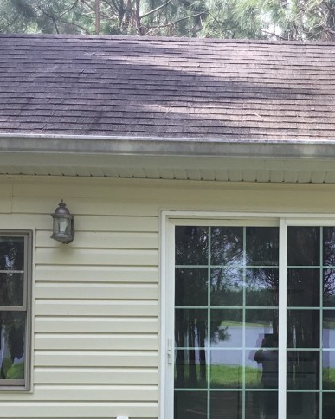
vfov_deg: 29.1
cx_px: 280
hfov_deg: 23.4
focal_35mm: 64
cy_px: 318
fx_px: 793
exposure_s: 1/160
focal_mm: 3.3
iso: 25
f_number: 2.4
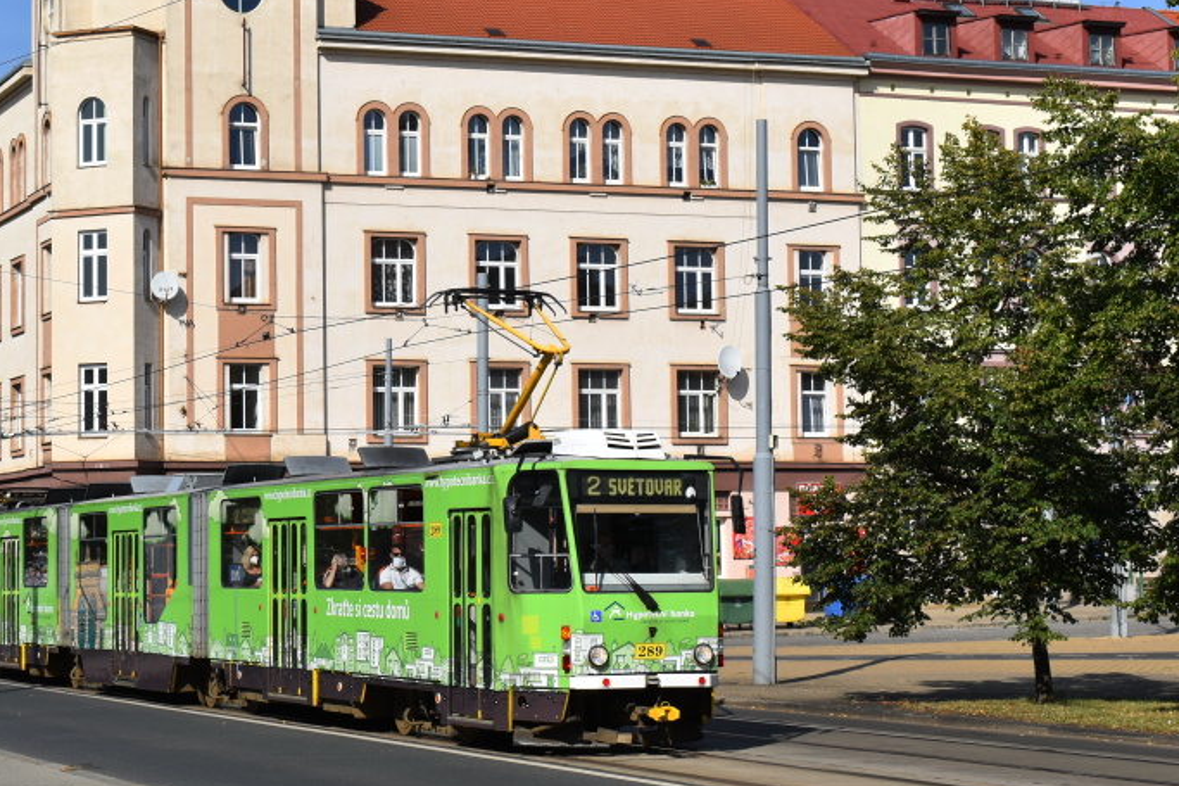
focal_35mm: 81
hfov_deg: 24.9
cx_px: 380
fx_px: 2652
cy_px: 360
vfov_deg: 16.8
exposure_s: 1/500
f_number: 11
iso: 200
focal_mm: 36
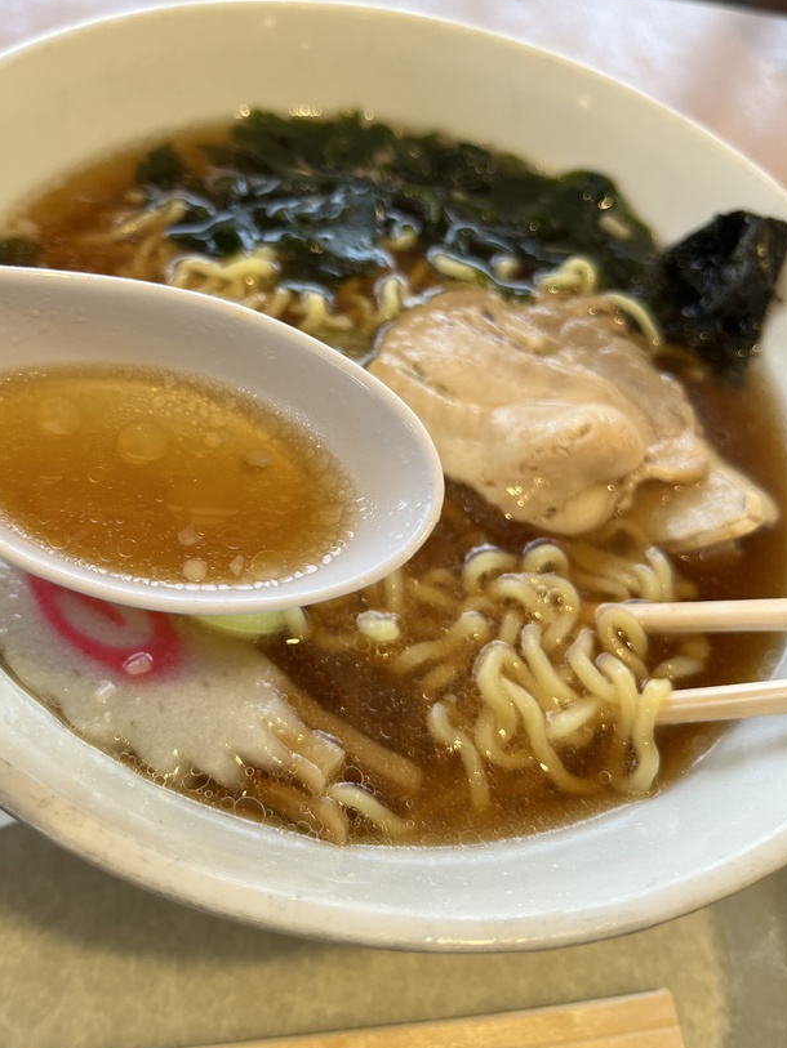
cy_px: 487
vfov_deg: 61.6
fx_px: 879
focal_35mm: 29
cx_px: 355
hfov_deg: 48.2
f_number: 1.6
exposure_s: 1/142
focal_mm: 5.1
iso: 32
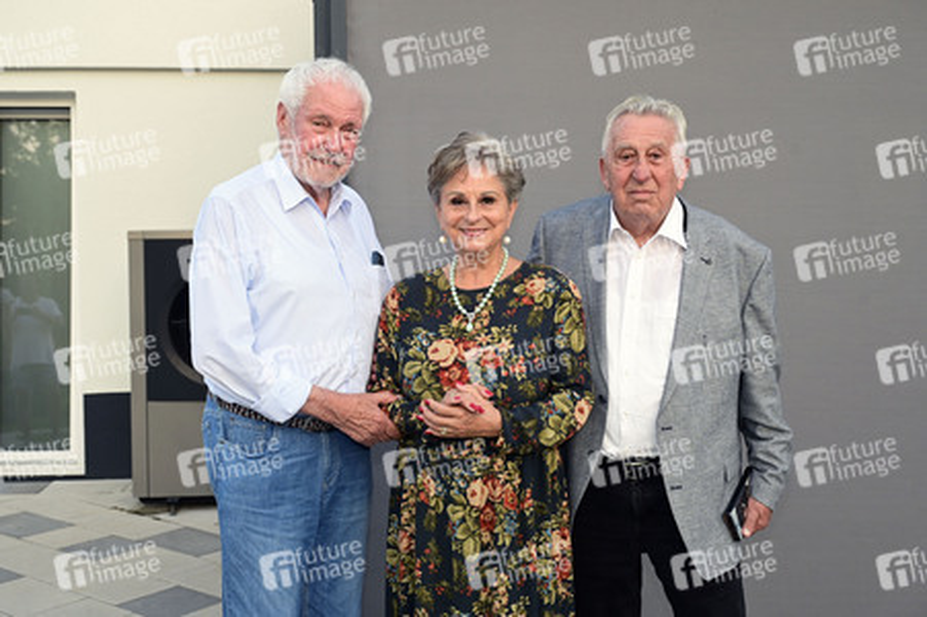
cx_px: 464
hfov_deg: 49.6
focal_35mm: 39
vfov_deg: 34.2
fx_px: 1003
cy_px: 308
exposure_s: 1/200
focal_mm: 39
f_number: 6.3
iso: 1250
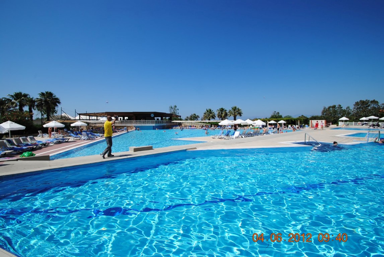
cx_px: 192
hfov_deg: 100.3
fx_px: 160
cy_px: 128
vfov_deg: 77.5
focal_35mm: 15
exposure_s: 1/320
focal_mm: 10
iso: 100
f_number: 9
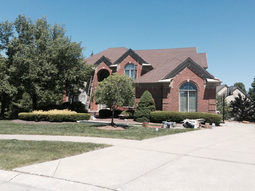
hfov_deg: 61.7
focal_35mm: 29
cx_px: 128
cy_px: 96
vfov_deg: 48.2
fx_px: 214
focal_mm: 4.15
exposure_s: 1/1866
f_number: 2.2
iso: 32
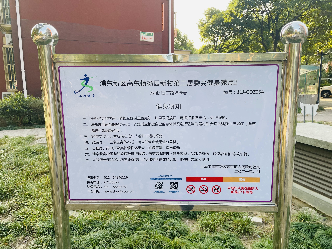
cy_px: 124
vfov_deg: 53.1
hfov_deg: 67.3
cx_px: 166
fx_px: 249
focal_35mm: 26
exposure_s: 1/222
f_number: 1.6
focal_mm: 4.2
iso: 32
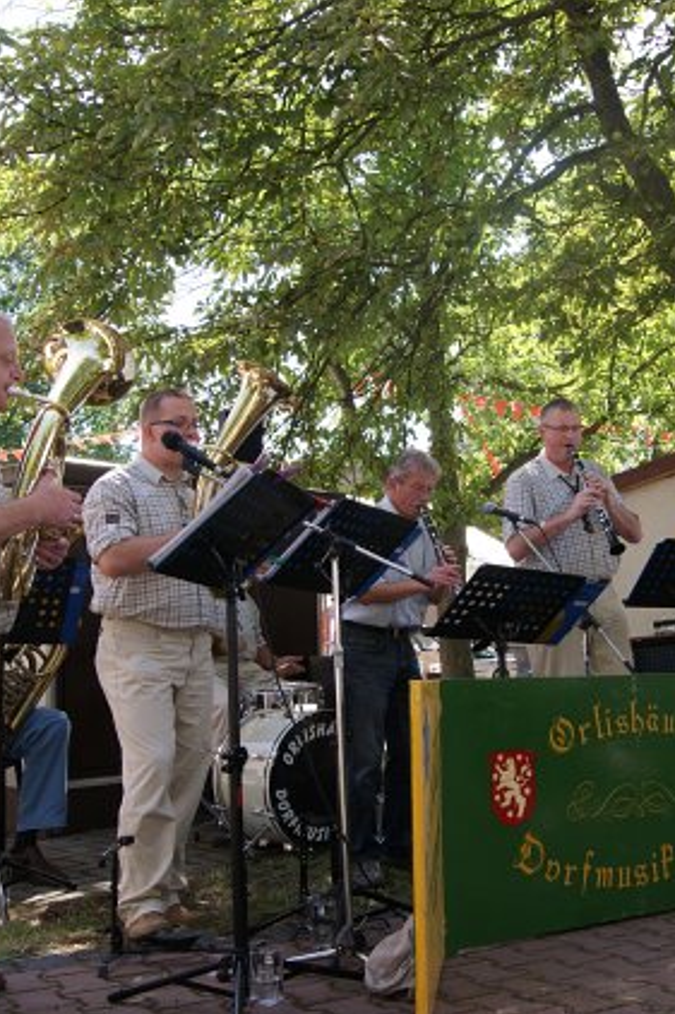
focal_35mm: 41
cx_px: 507
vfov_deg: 47.4
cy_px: 512
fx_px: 1154
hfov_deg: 32.0
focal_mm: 18
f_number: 7.1
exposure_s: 1/60
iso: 100
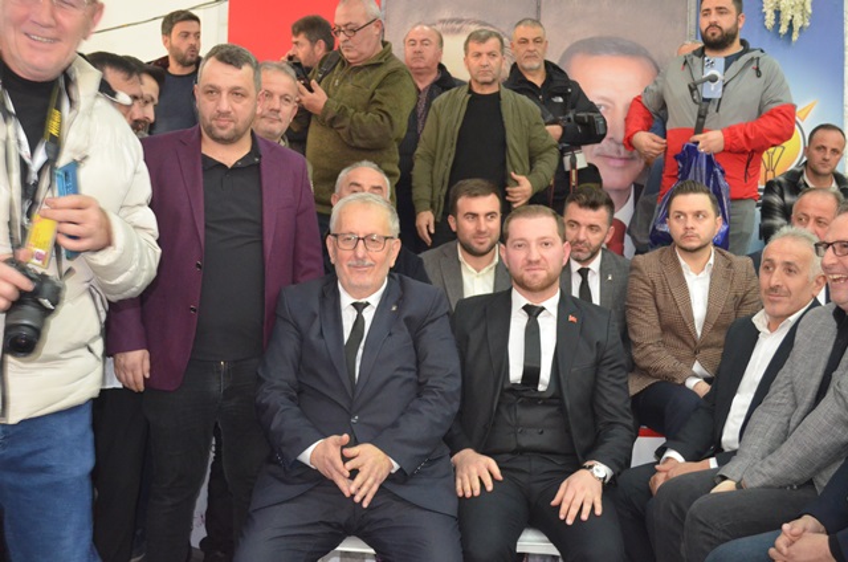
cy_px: 281
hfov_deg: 43.7
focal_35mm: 45
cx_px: 424
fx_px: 1058
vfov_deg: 29.7
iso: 2800
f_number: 4.5
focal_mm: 30
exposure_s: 1/60
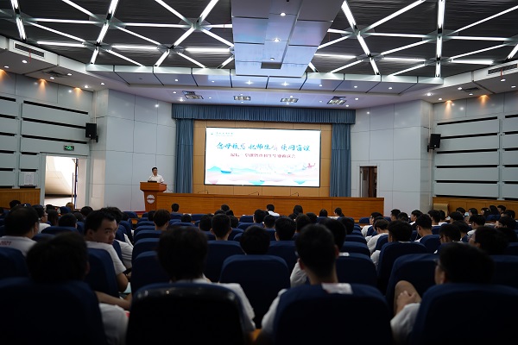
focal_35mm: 24
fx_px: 345
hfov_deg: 73.7
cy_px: 172
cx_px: 259
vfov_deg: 53.1
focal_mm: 24
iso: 100
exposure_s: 1/100
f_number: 1.4
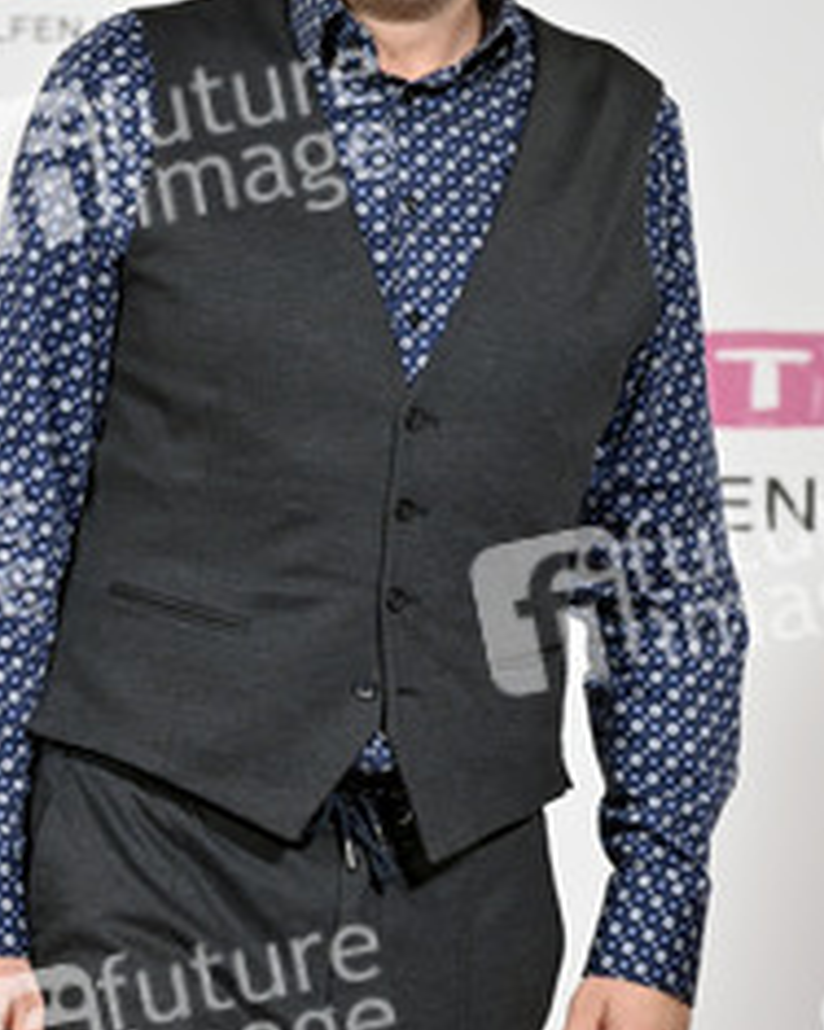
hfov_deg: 13.7
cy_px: 373
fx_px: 3414
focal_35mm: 112
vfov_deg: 17.1
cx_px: 300
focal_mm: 70
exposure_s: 1/320
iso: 1000
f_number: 2.8
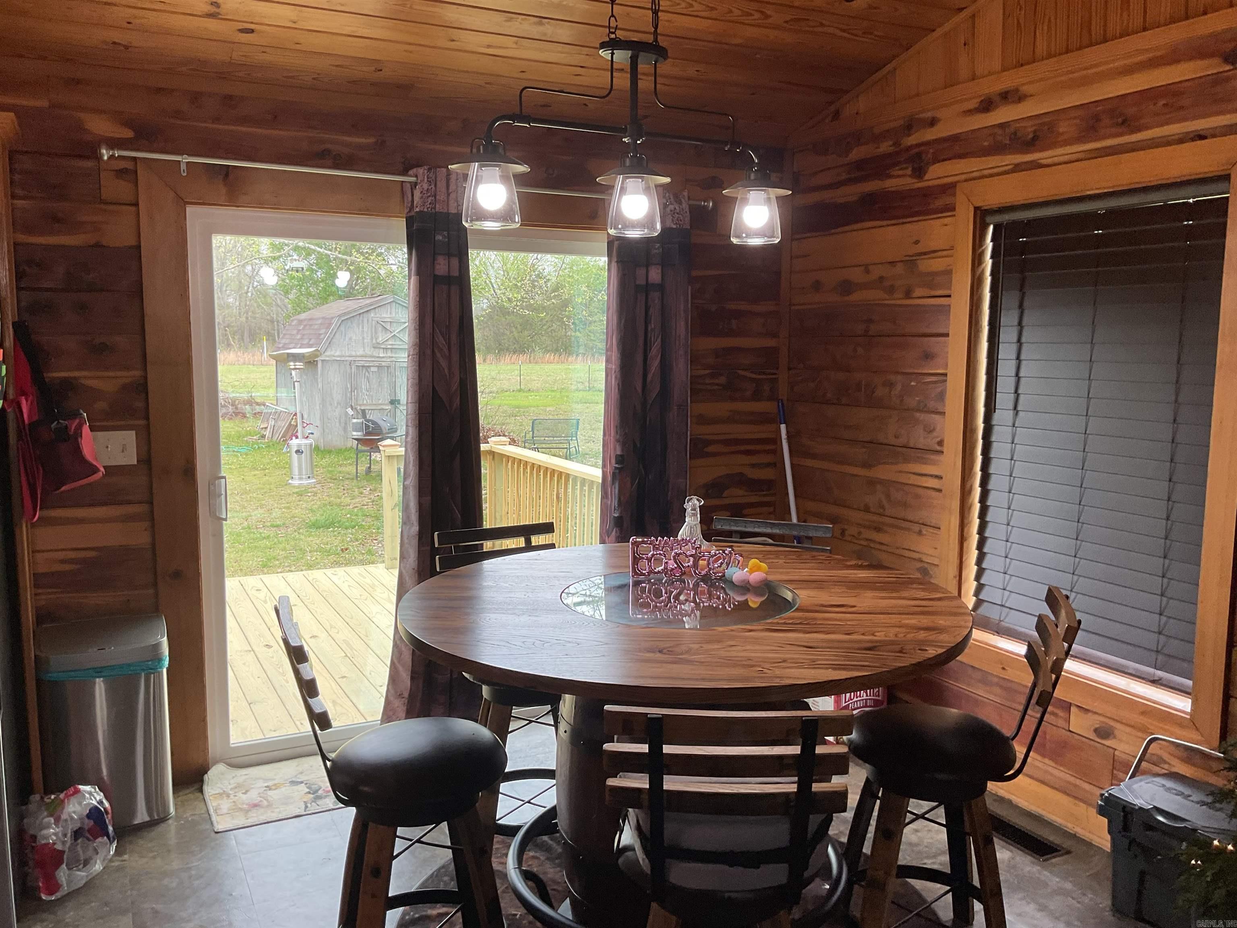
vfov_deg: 48.2
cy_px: 464
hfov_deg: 61.7
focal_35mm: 29
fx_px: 1036
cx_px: 618
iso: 50
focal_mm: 3
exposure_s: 1/120
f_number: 1.8
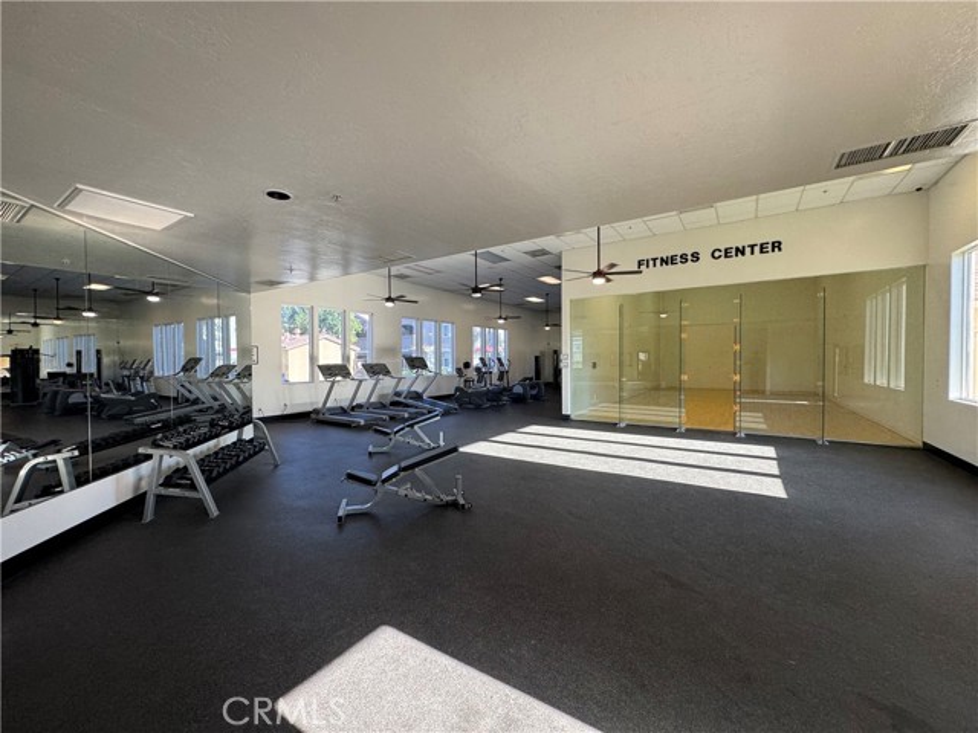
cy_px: 366
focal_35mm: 14
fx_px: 396
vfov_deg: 85.7
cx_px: 489
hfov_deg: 102.1
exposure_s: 1/120
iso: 100
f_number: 2.2
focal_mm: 2.22
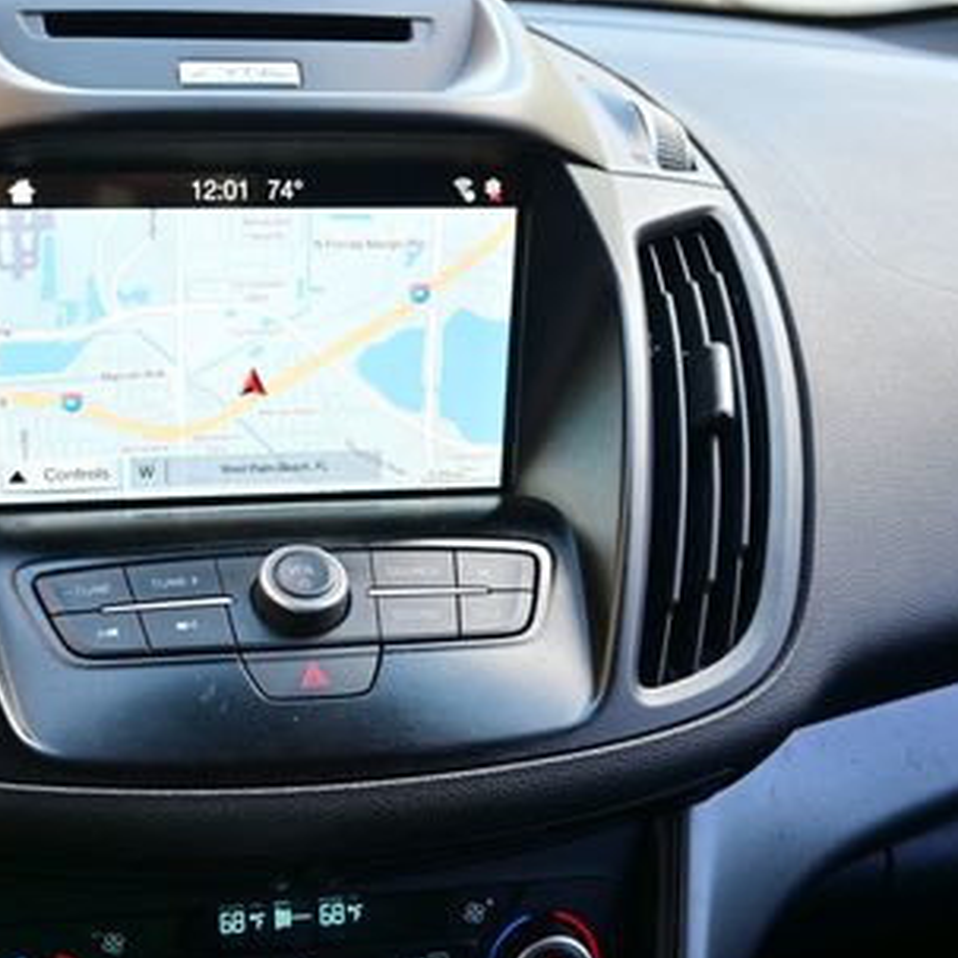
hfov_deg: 38.4
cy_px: 585
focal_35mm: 43
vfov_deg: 39.0
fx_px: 1346
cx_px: 269
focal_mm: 16
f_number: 3.5
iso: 100
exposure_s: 1/50
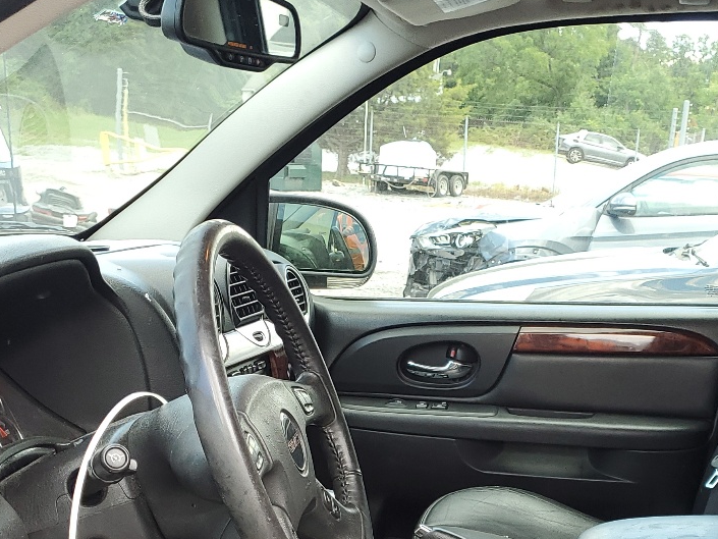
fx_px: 1224
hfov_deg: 32.1
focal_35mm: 59
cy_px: 555
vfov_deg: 23.6
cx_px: 535
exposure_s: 1/179
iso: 50
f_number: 1.5
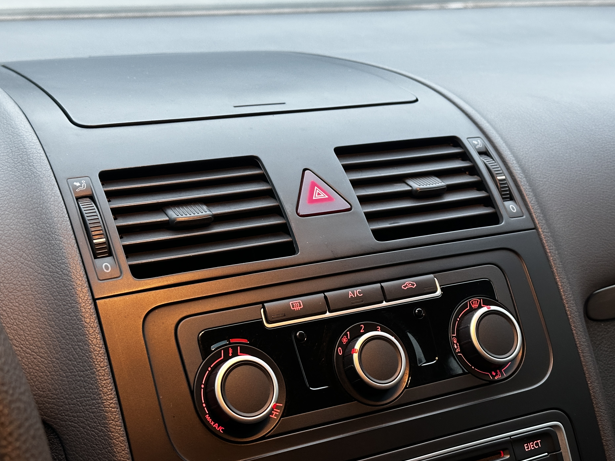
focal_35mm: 52
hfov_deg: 36.8
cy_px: 242
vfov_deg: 28.0
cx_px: 294
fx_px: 924
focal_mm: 6.86
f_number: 1.78
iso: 320
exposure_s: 1/30
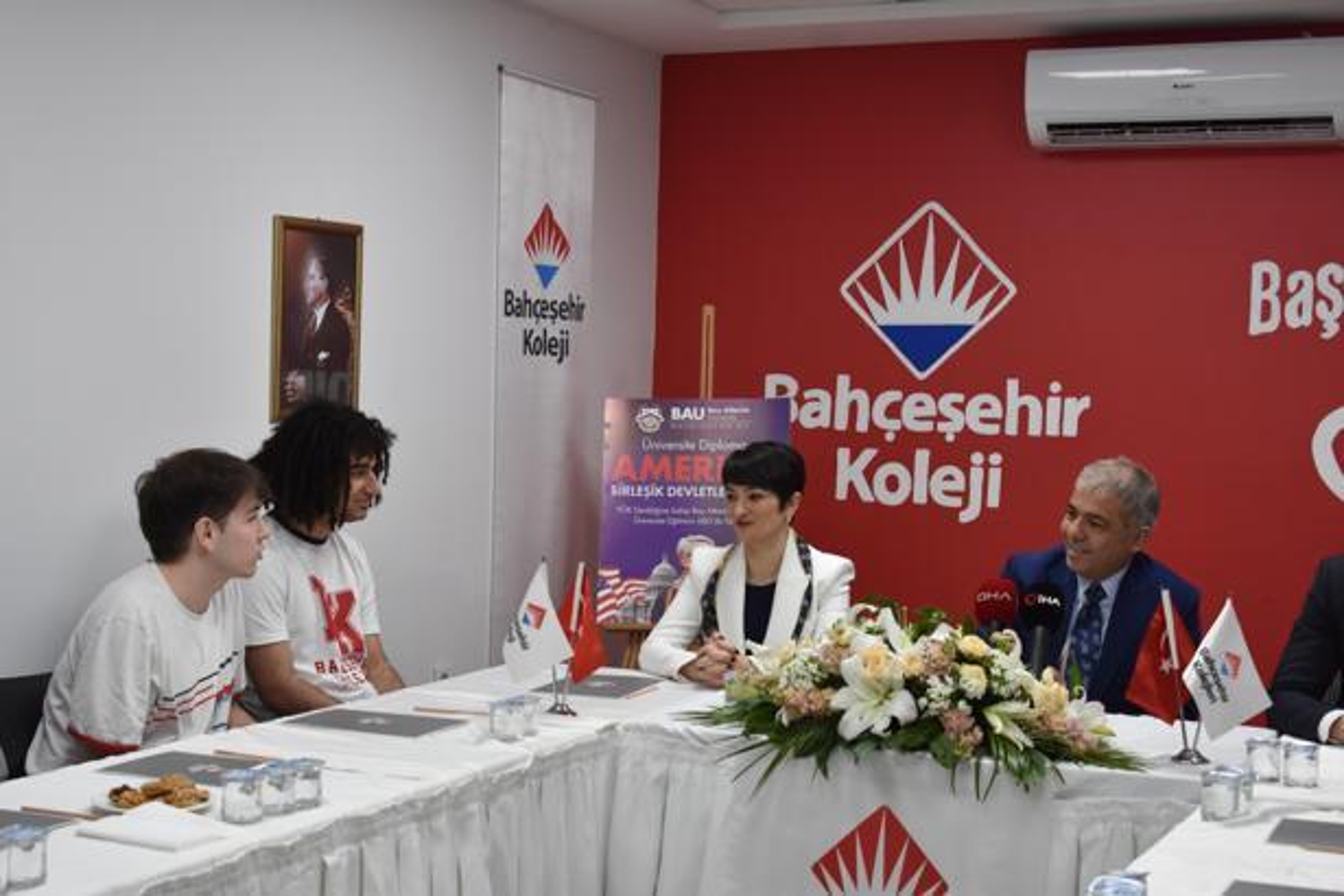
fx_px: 2016
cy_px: 448
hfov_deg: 36.9
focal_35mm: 54
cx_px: 672
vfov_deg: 25.1
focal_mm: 36
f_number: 5.6
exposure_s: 1/125
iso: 1000
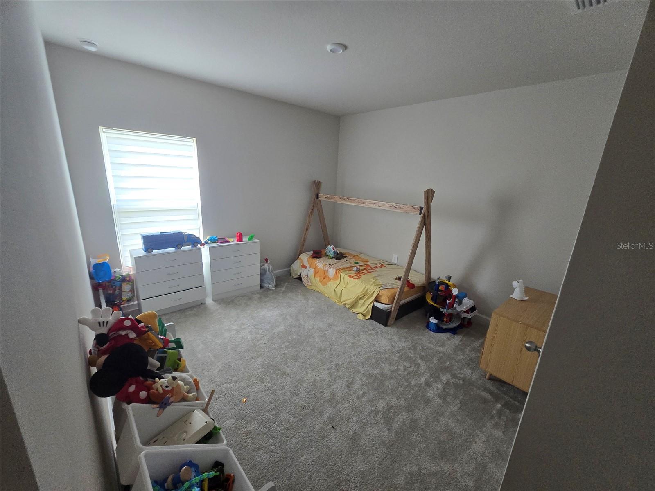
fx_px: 246
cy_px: 246
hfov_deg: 106.2
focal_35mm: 13
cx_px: 328
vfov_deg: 89.9
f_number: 2.2
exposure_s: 1/60
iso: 250
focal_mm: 2.2
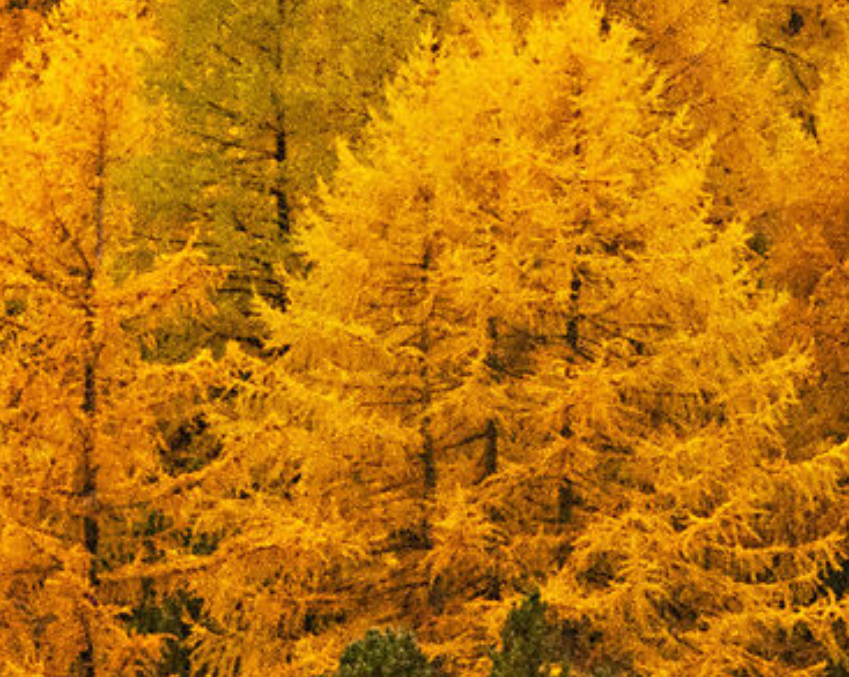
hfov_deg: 3.2
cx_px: -153
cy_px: 1333
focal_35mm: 608
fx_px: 15265
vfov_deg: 2.5
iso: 100
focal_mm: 66
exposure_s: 1/60
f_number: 18
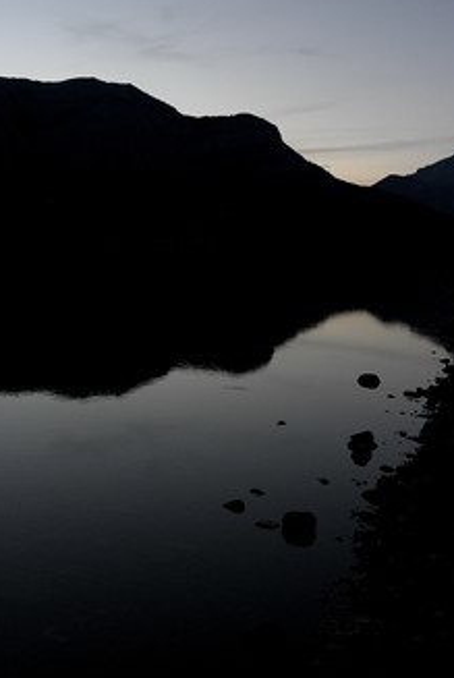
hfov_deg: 29.3
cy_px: 272
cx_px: 211
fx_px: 867
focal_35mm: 46
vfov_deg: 42.5
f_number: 4.5
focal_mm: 24
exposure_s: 1/640
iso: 800
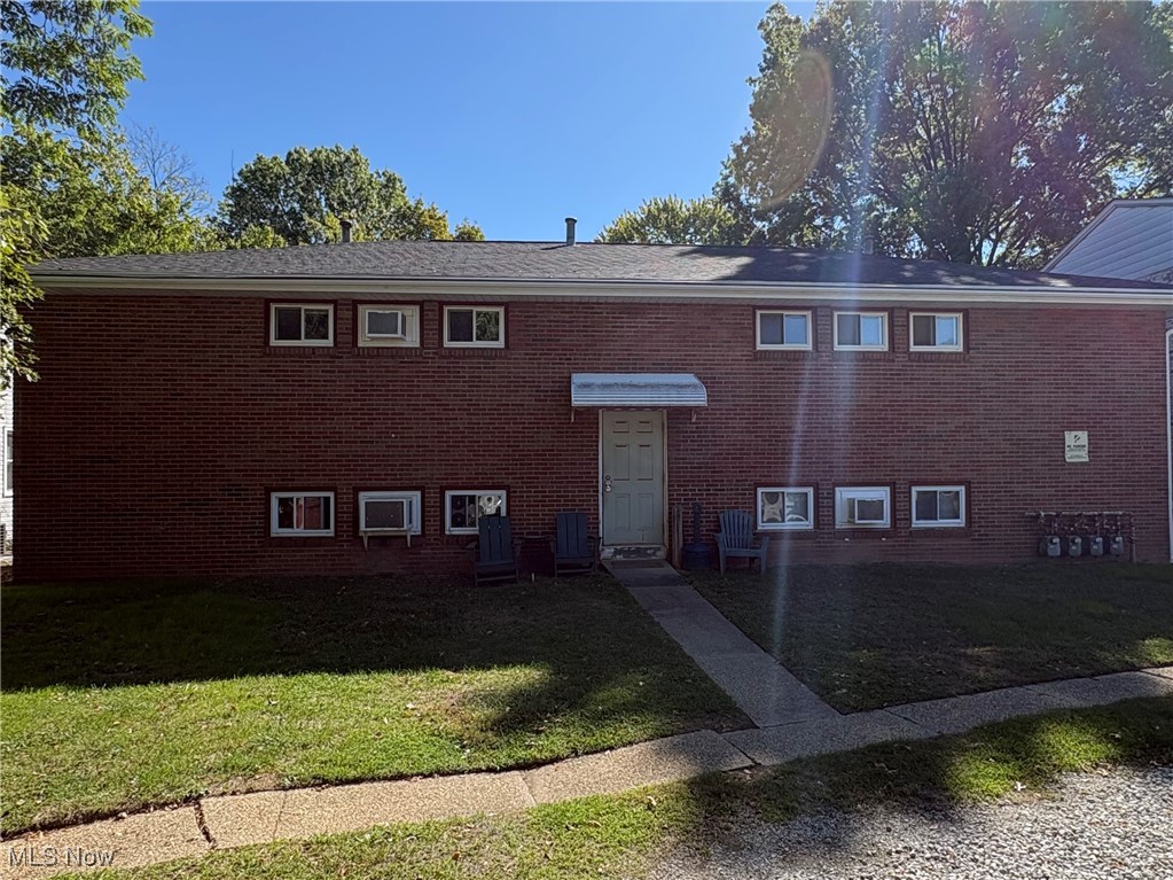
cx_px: 586
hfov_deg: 102.1
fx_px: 474
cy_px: 440
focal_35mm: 14
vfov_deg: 85.7
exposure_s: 1/756
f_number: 2.2
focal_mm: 2.22
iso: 64
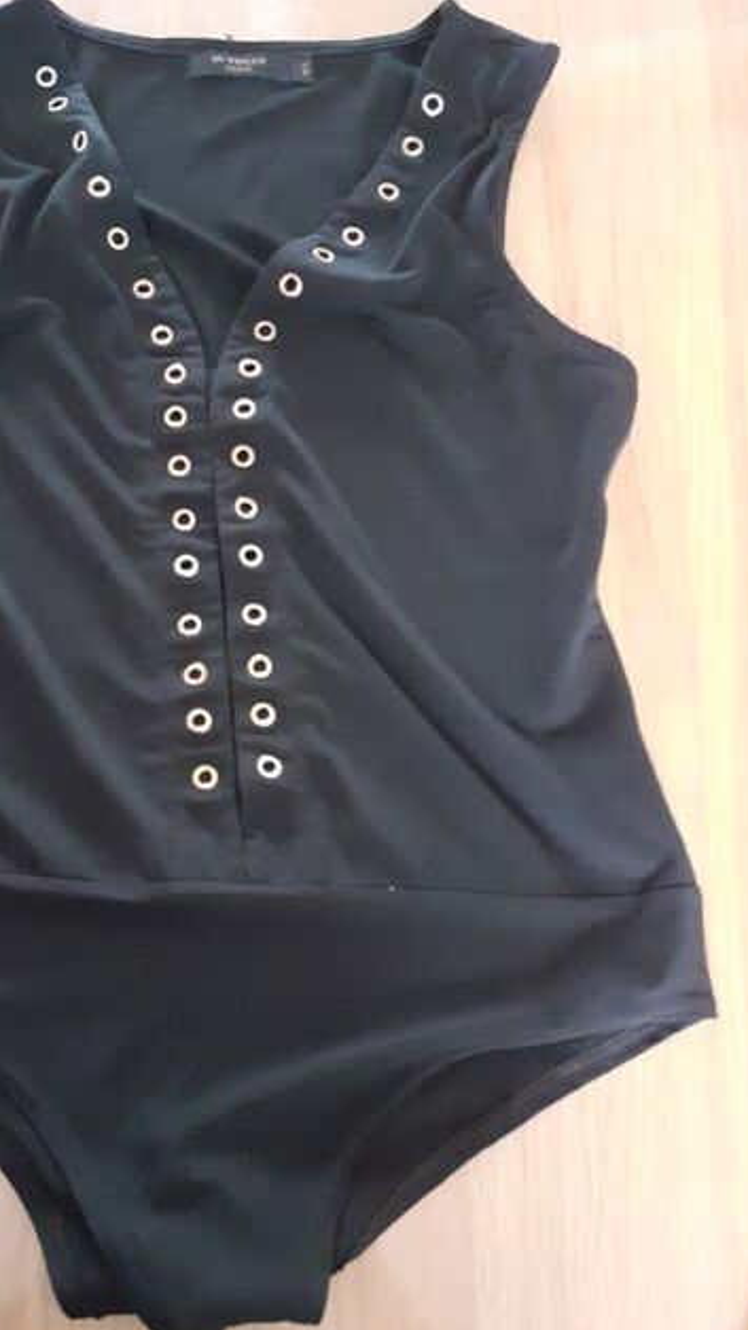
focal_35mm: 30
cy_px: 673
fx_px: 1058
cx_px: 269
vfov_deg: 64.3
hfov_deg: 38.6
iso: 640
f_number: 1.9
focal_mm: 3.6
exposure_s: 1/20
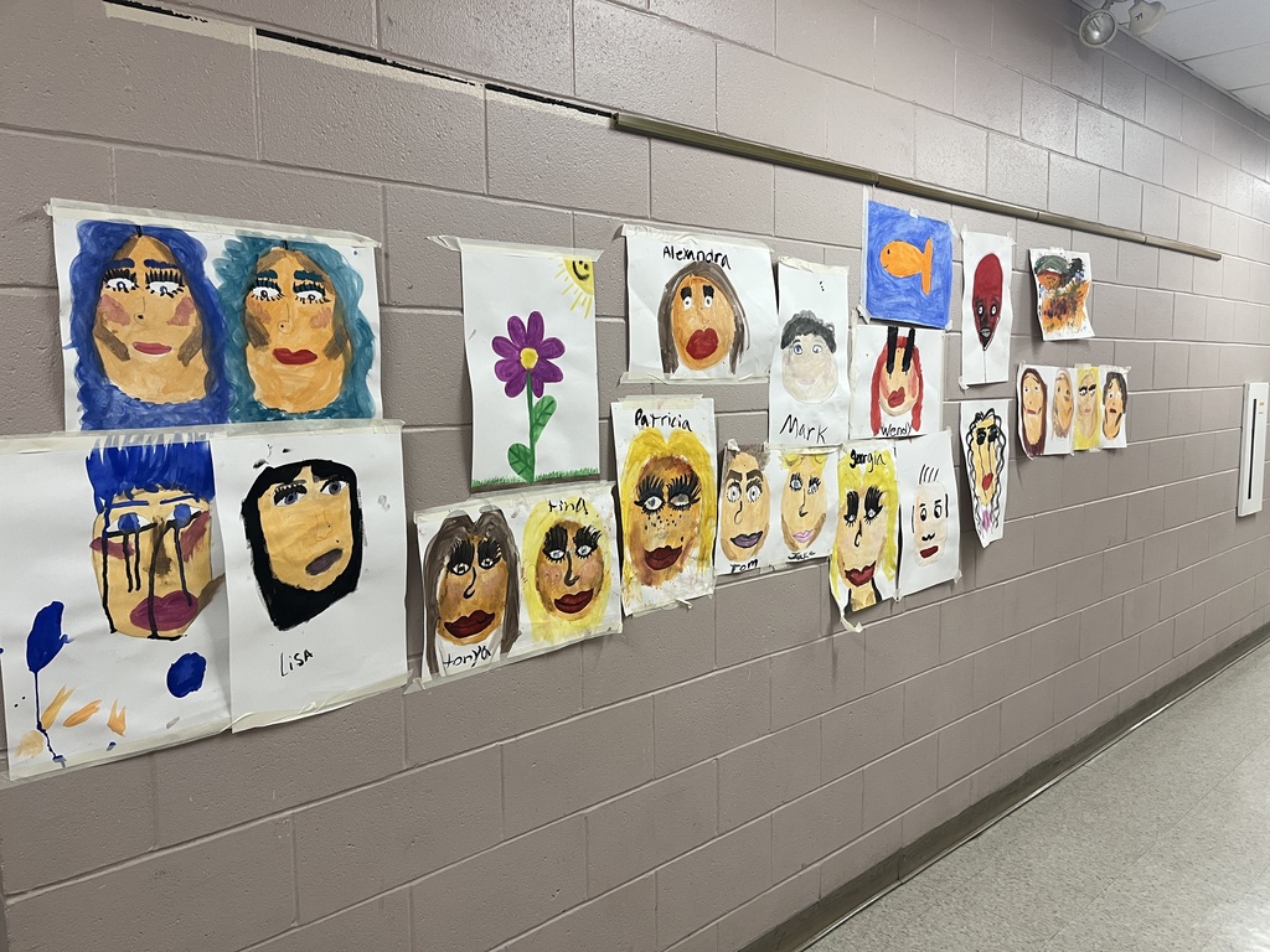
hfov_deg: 67.3
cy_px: 476
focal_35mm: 26
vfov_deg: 53.1
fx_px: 954
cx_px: 635
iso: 100
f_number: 1.6
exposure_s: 1/60
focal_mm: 5.1
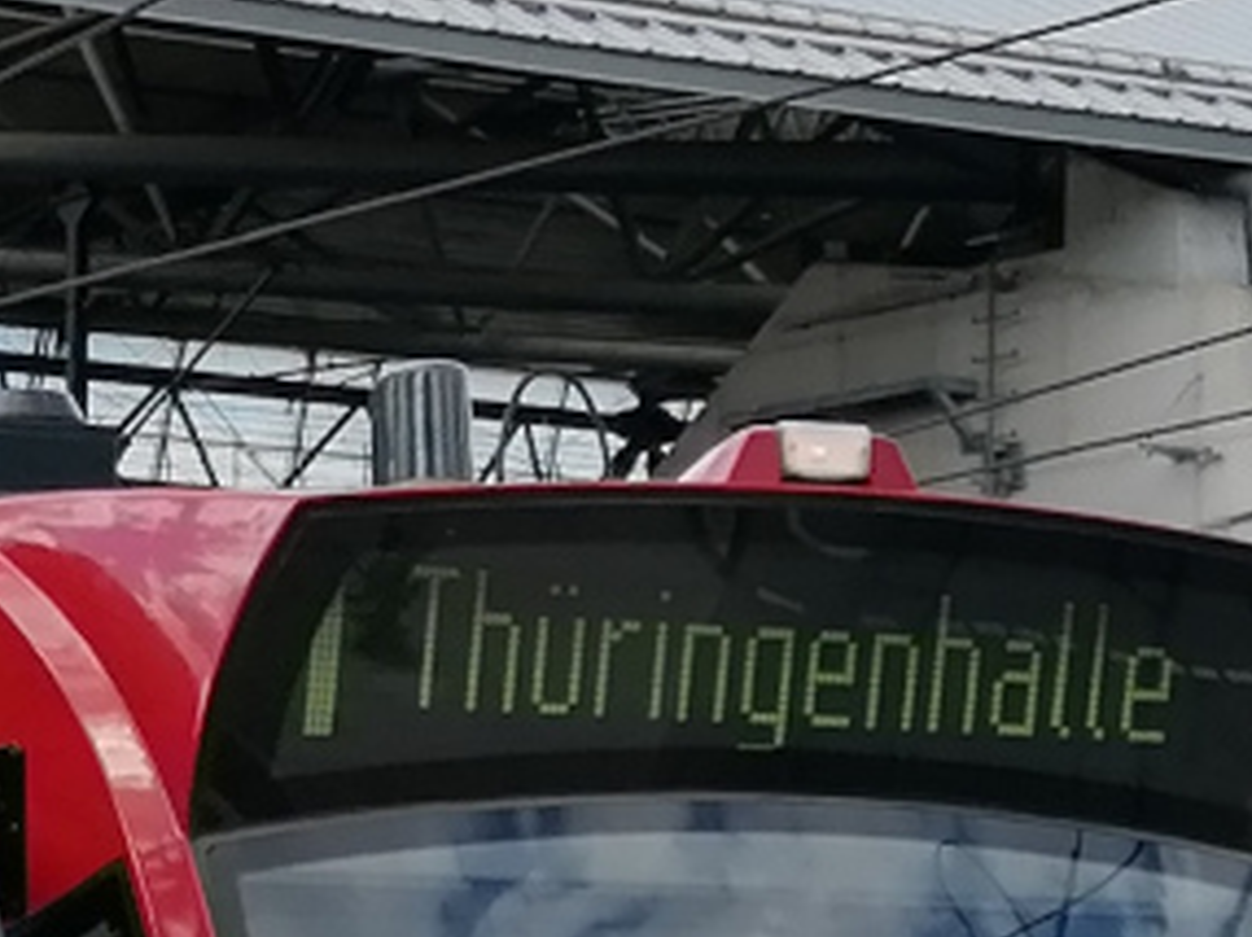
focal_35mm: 191
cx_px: -805
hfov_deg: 9.9
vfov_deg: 7.6
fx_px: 6902
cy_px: 1355
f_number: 1.8
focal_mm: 4.75
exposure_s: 1/902
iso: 50
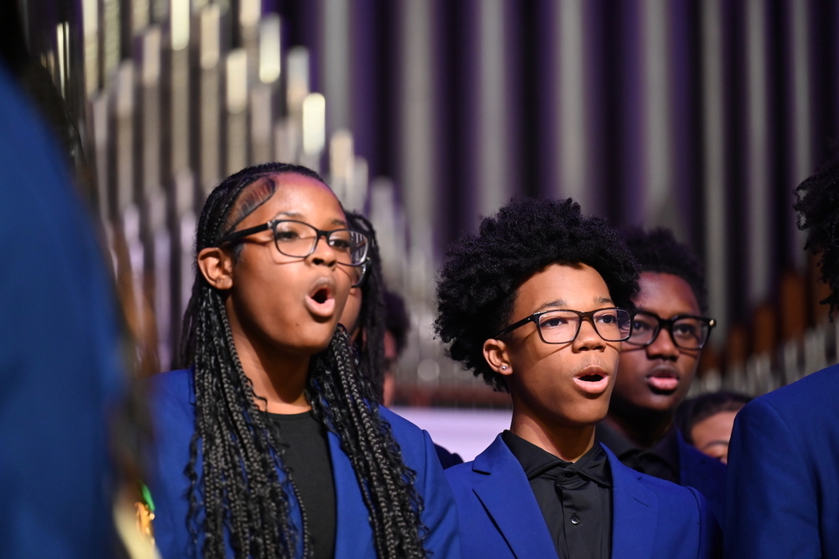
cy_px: 280
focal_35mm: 200
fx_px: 4659
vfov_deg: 6.9
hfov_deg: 10.3
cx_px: 420
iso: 3200
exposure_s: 1/160
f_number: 2.8
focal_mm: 200
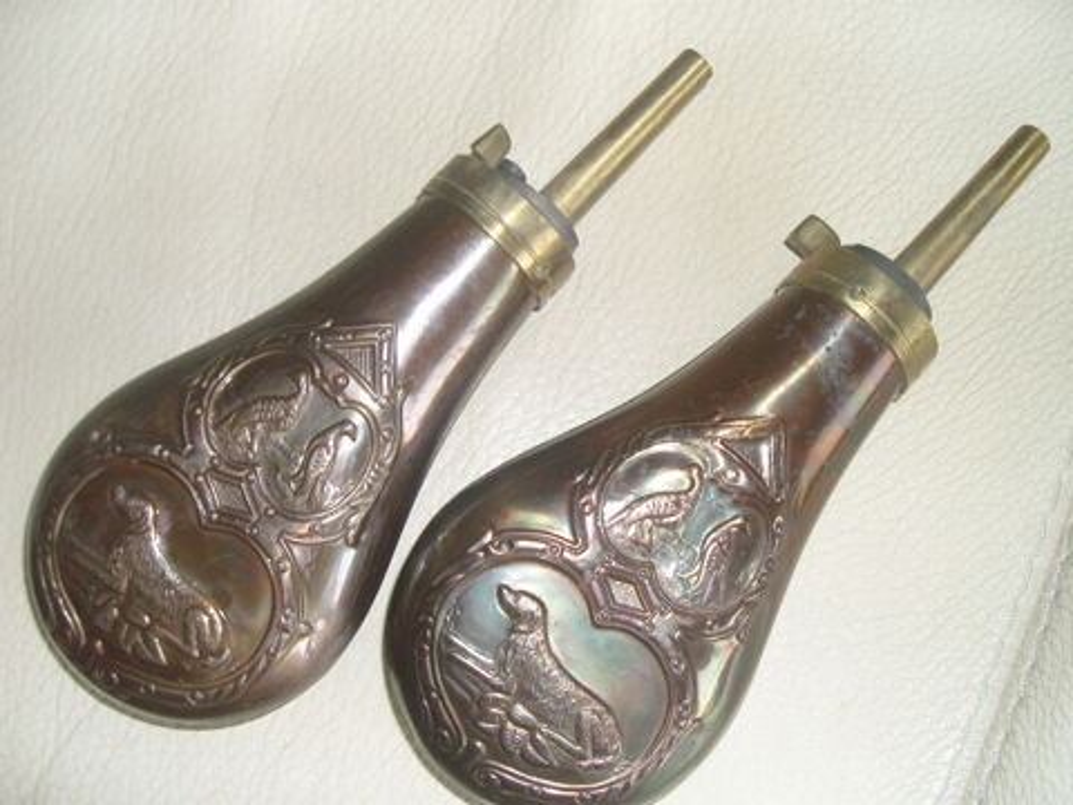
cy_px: 402
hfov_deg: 50.1
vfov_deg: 38.7
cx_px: 536
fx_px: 1147
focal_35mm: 37
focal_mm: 6.2
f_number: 2.8
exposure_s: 1/40
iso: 80
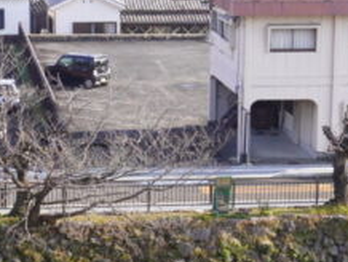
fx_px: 1647
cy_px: 249
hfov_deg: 12.0
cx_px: 102
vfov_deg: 9.0
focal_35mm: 164
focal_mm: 33
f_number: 8
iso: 100
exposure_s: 1/100
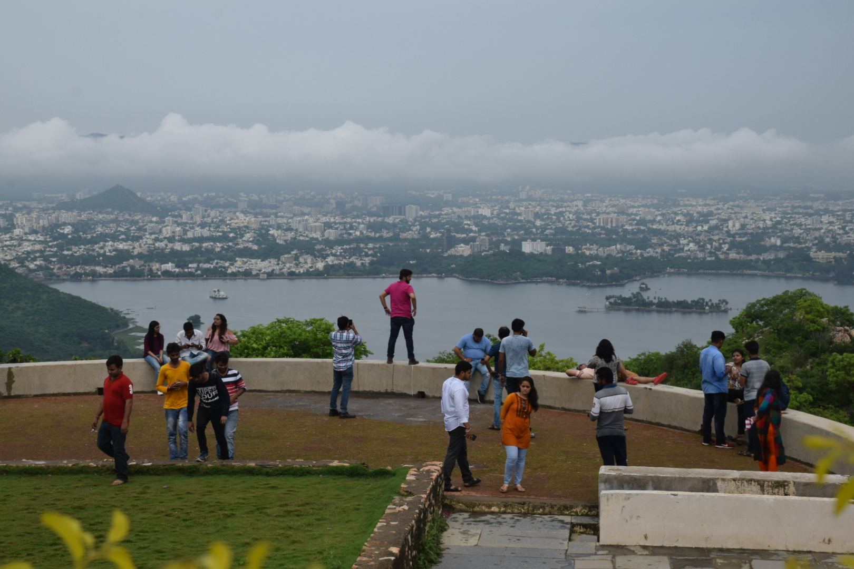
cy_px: 284
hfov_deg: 27.0
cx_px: 427
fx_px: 1779
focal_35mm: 75
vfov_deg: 18.2
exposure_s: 1/640
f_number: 13
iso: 400
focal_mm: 50
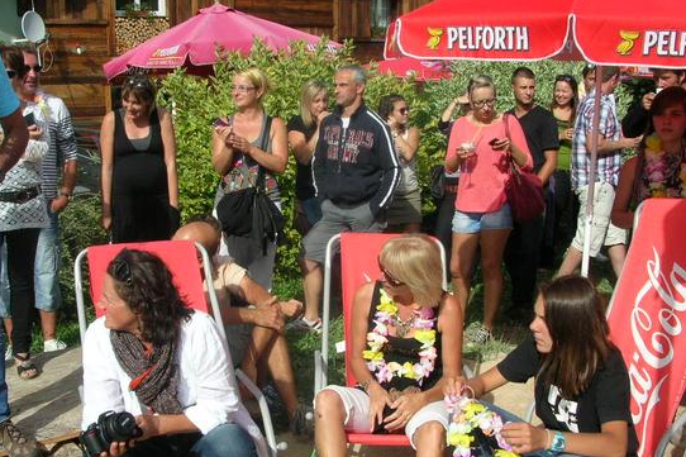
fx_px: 819
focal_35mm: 43
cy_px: 238
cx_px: 349
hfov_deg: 45.4
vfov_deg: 31.2
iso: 50
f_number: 5.6
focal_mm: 5.8
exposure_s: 1/260
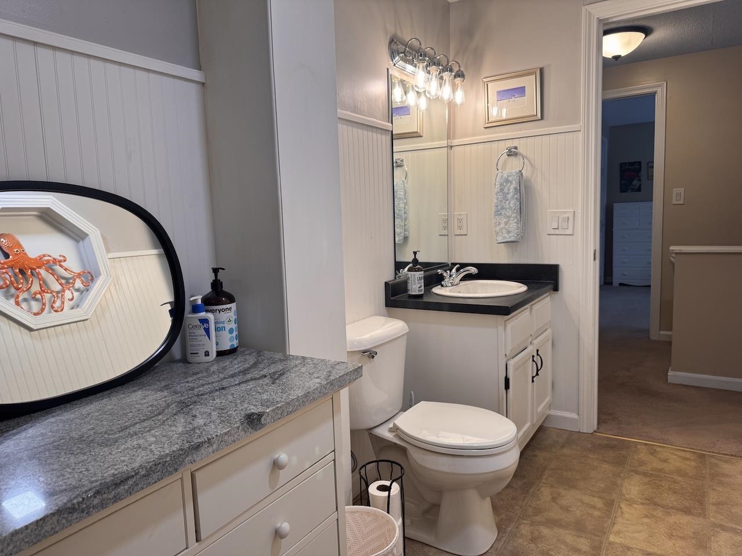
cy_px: 278
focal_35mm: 24
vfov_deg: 56.8
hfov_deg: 71.6
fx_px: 514
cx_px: 371
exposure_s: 1/120
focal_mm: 6.76
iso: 80
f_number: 1.78
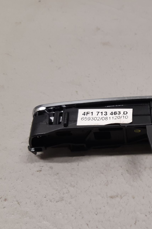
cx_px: 148
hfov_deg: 29.4
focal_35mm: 43
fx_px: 272
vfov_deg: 45.3
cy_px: 130
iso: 125
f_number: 1.7
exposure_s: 1/50
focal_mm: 3.93
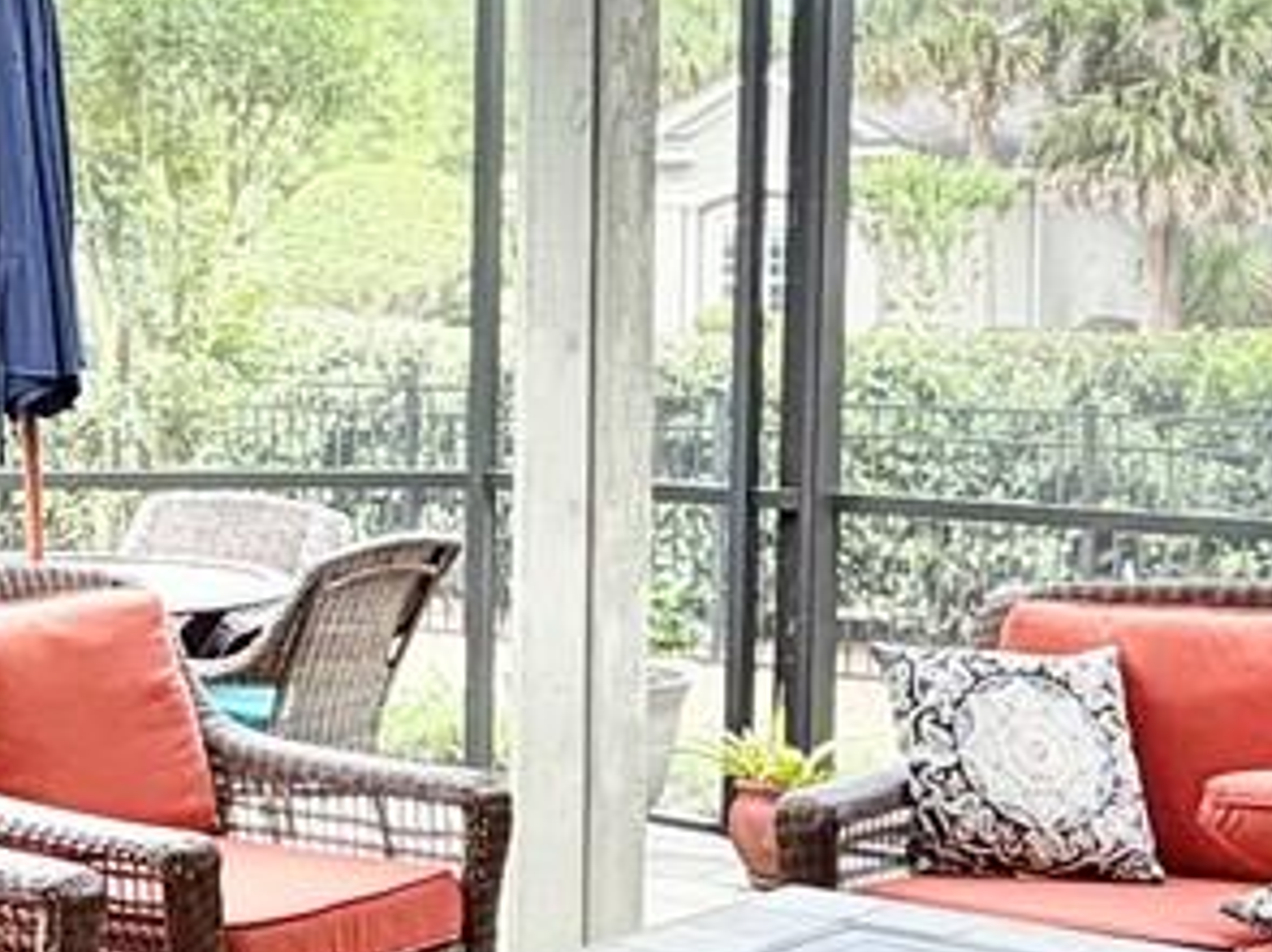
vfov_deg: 19.4
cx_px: 78
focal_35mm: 76
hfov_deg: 24.8
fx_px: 2792
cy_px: 465
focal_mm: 2.22
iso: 50
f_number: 2.2
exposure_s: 1/148
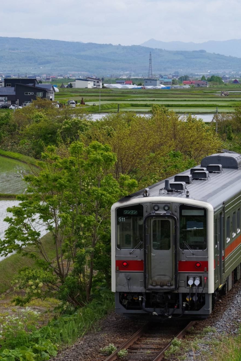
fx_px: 1969
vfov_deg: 10.5
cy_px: 181
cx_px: 61
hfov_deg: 7.0
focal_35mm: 196
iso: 800
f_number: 9
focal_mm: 130
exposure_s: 1/1600
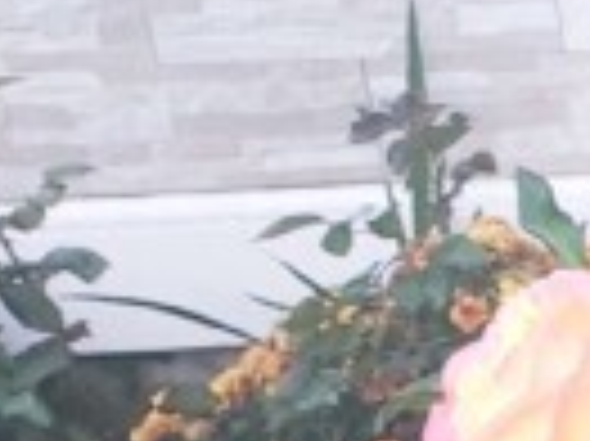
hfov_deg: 7.9
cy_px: 1116
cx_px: 2139
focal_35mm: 191
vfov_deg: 7.2
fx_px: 3252
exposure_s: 1/103
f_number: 1.7
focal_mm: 3.92
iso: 64
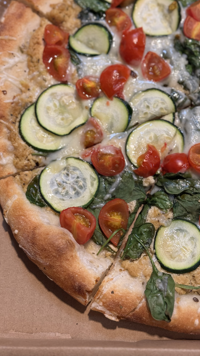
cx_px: 125
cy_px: 176
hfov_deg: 22.6
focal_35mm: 53
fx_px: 500
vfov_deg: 39.2
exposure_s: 1/60
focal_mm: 6.76
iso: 160
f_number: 1.78
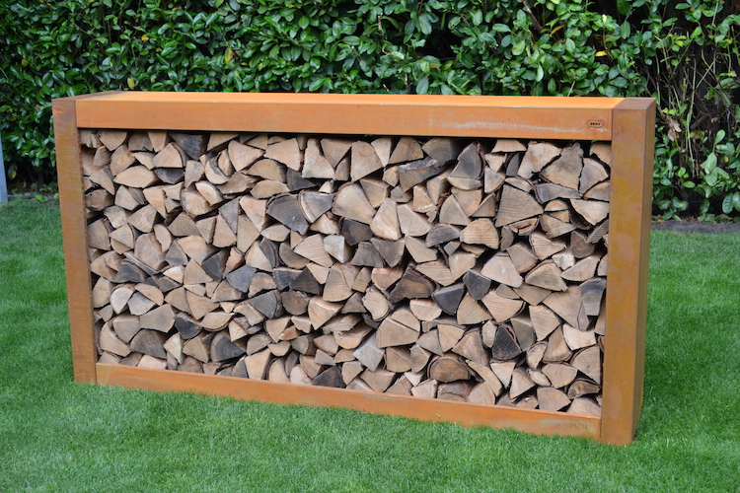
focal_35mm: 51
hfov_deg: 38.9
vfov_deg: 26.5
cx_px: 370
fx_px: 1048
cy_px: 246
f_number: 5.6
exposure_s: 1/125
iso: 320
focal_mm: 34
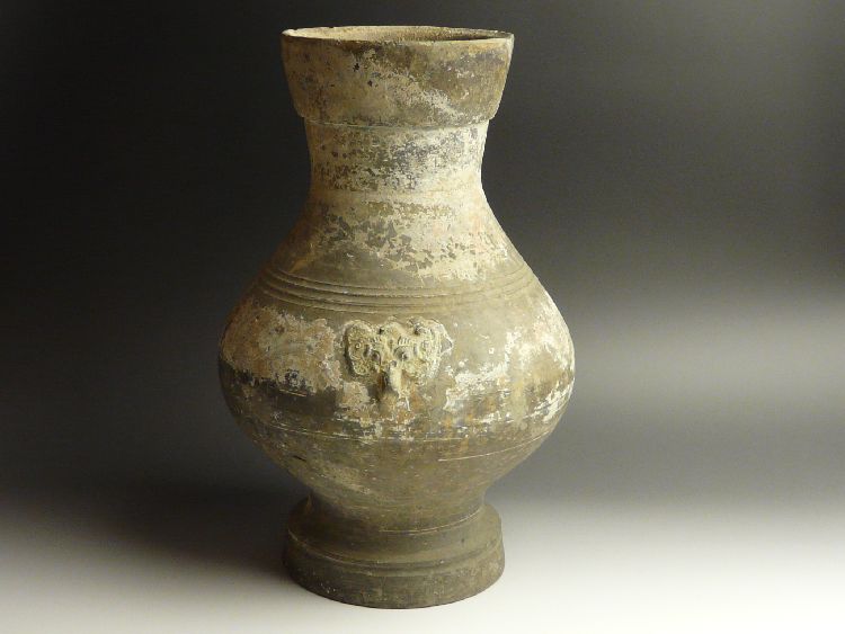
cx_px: 422
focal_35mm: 59
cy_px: 317
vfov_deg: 24.8
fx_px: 1441
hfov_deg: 32.7
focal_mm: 6.1
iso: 160
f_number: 2.8
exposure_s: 1/40
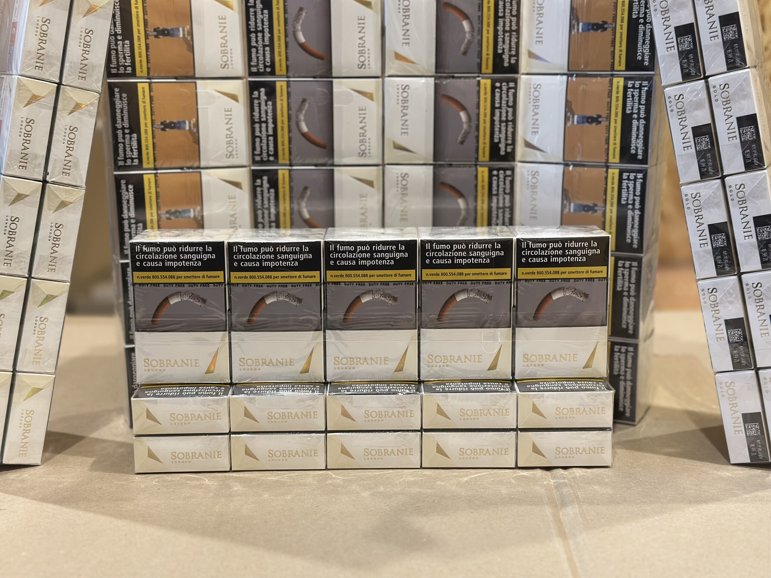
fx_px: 1069
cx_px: 386
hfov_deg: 39.7
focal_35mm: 48
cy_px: 289
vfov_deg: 30.3
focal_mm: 6.86
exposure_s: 1/50
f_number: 1.78
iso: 250
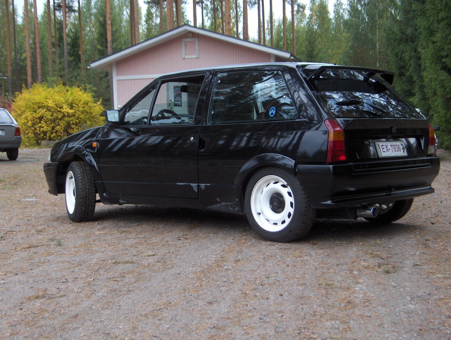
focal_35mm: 55
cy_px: 170
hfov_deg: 34.9
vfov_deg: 26.6
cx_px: 226
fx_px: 718
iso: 154
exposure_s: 1/96.8
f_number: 3.2
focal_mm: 11.4
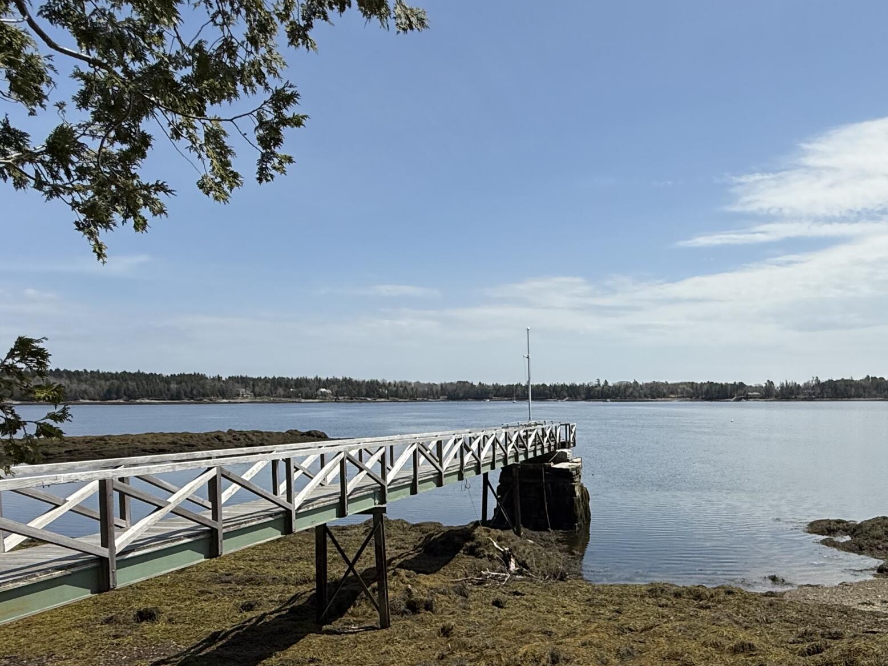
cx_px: 619
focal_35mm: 27
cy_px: 465
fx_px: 693
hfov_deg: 63.0
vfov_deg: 50.1
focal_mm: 2.22
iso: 50
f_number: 2.2
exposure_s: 1/4425
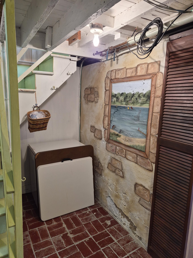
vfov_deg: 73.9
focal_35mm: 23
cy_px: 129
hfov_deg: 58.9
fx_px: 171
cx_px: 96
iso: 160
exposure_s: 1/120
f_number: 1.8
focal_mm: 5.4
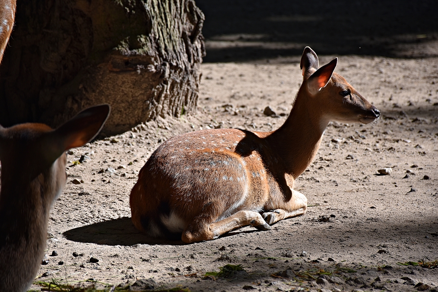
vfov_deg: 6.5
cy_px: 146
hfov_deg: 9.8
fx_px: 2555
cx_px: 219
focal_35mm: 210
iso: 220
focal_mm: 140
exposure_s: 1/500
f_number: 5.6
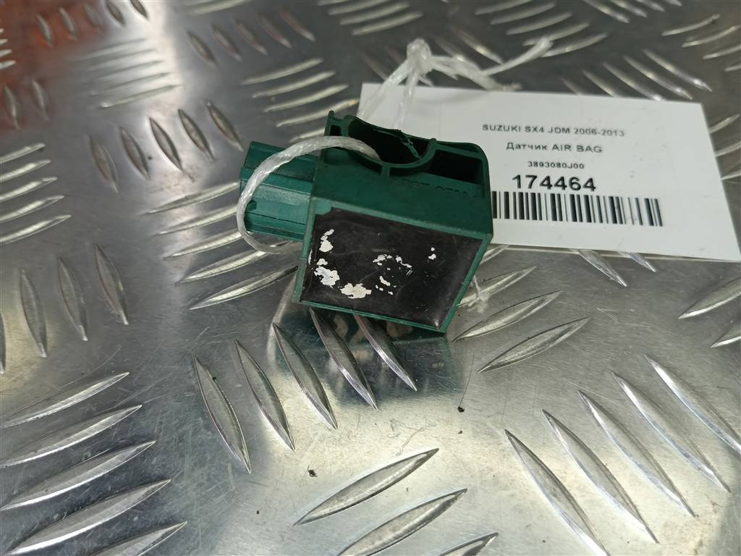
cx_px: 370
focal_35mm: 27
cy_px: 278
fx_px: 578
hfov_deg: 65.3
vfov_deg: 51.4
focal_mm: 4.11
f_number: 1.6
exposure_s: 1/100
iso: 125
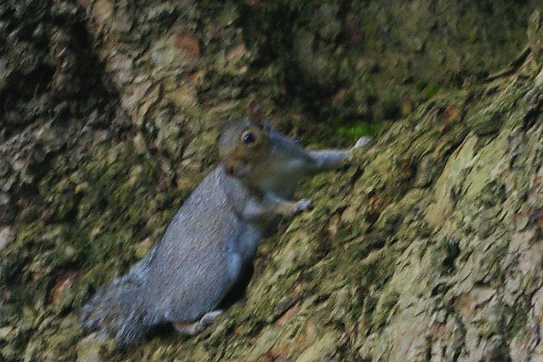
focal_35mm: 82
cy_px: 181
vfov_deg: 16.6
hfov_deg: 24.6
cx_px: 272
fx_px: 1244
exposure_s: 1/20
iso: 800
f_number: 5.6
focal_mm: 55
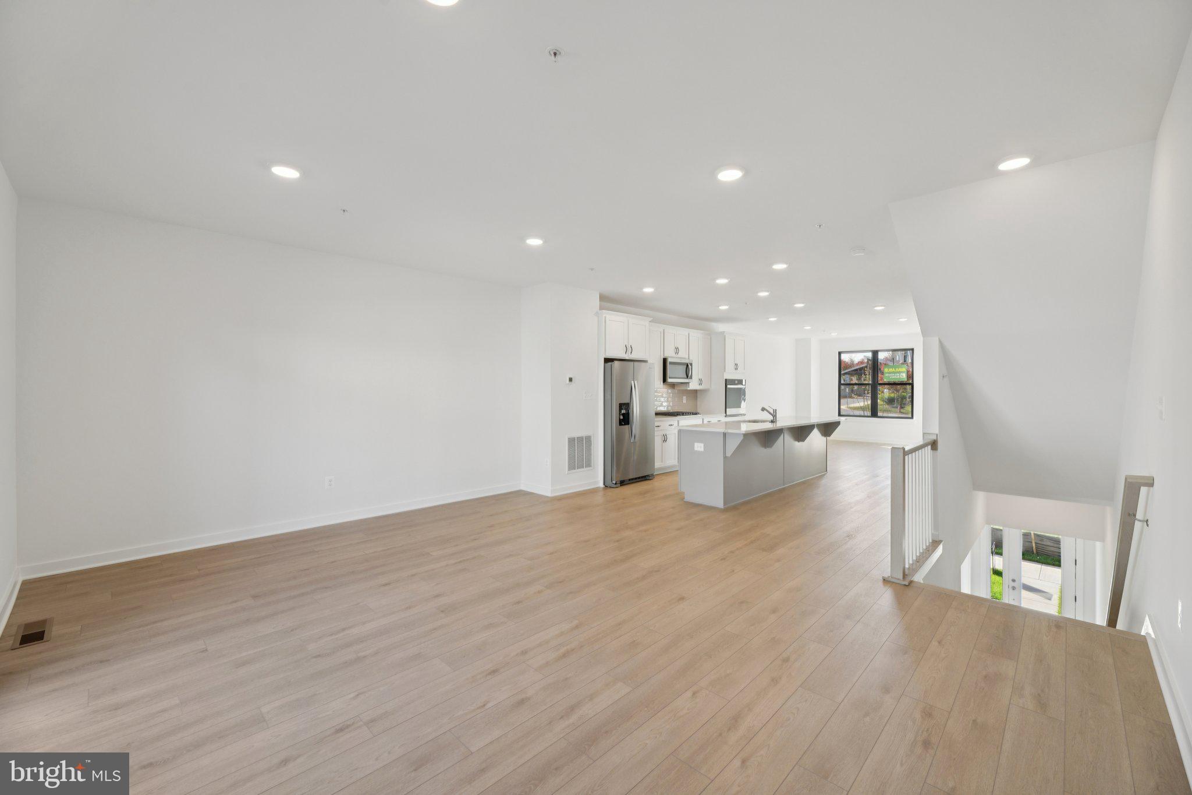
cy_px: 398
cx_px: 596
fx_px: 463
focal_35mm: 14
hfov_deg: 104.3
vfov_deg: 81.2
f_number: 8
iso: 100
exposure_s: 1/25
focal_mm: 14
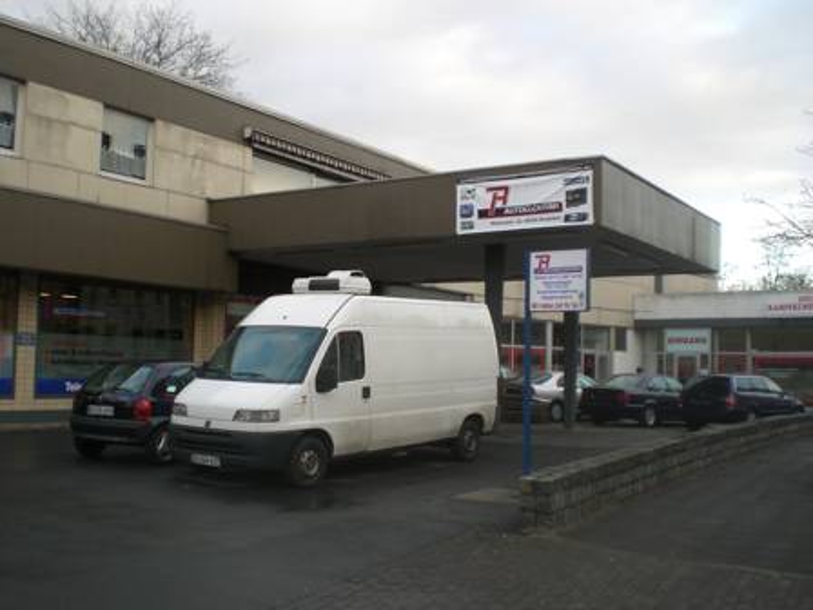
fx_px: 892
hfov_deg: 49.0
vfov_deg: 37.7
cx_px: 406
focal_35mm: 38
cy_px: 305
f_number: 3.1
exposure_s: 1/125
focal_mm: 6.3
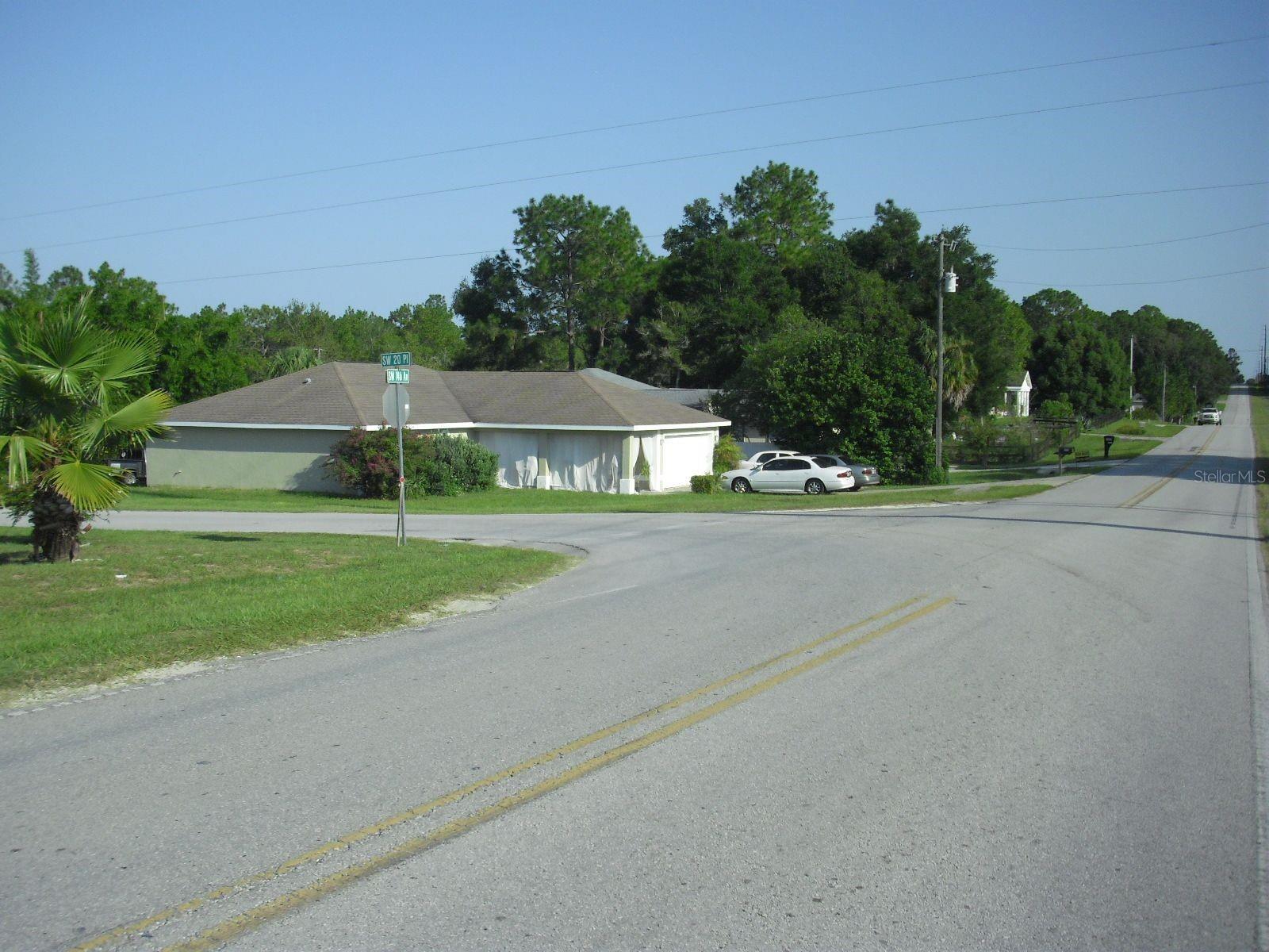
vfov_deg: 37.7
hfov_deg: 49.0
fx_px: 1393
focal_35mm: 38
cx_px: 634
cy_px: 476
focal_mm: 6.2
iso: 100
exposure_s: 1/320
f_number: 8
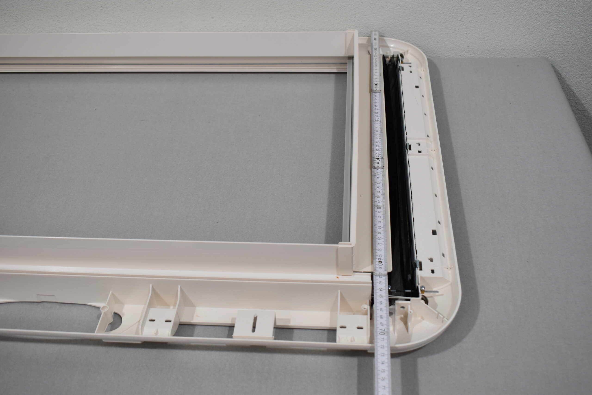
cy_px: 198
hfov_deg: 47.9
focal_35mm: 40
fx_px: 666
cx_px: 296
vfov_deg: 33.0
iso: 320
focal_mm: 27
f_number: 5.6
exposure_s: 1/125
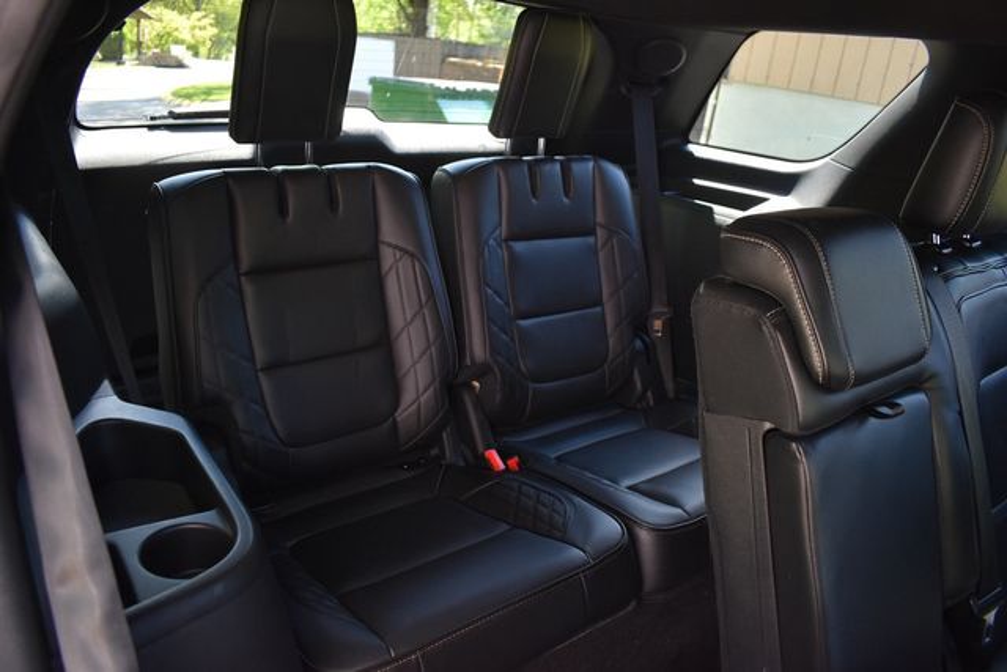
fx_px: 755
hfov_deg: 67.4
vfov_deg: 48.0
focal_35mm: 27
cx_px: 504
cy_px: 336
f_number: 3.5
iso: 800
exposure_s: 1/125
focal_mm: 18
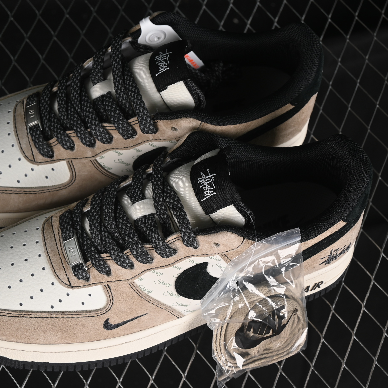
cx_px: 142
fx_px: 1217
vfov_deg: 18.1
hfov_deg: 18.1
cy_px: 194
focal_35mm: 96
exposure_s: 1/80
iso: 160
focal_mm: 50
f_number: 7.1
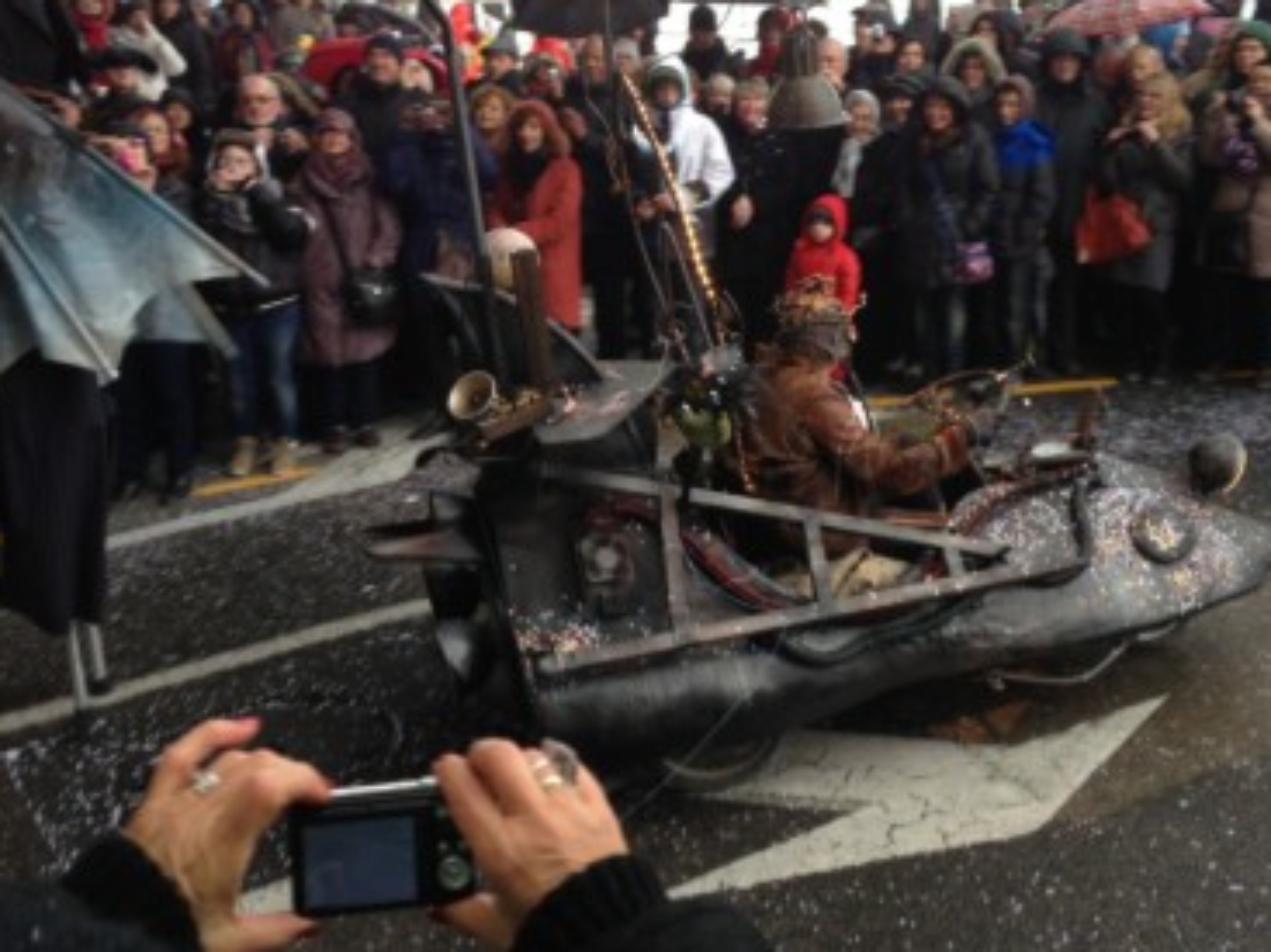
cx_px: 765
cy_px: 362
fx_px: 1652
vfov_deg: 32.0
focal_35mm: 45
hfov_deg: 41.9
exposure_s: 1/40
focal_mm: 4.13
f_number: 2.4
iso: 50
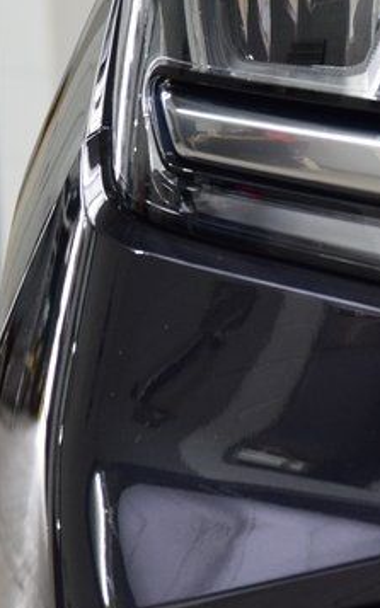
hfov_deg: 4.2
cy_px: 248
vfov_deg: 6.8
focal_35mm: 307
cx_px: 651
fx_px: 5089
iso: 1100
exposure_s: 1/30
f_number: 7.1
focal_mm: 70
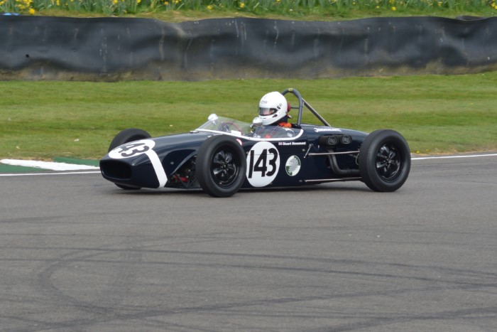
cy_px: 166
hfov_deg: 11.4
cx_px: 248
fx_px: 2485
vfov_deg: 7.6
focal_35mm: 180
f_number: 10
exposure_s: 1/320
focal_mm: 120
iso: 400
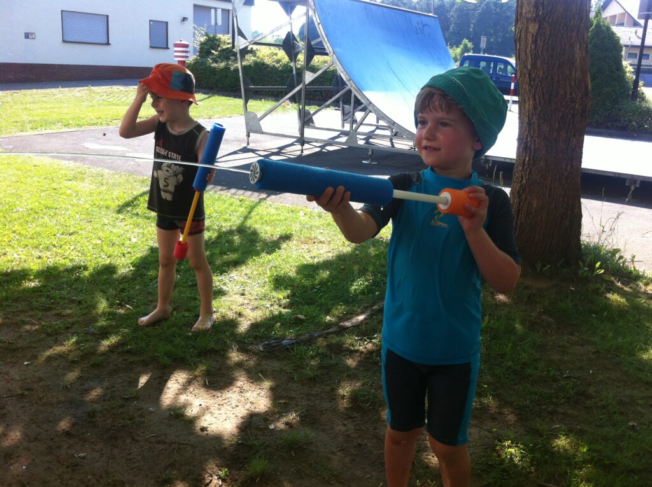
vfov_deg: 40.6
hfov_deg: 52.7
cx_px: 326
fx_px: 658
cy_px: 244
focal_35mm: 35
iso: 80
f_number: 2.8
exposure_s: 1/279
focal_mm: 3.85
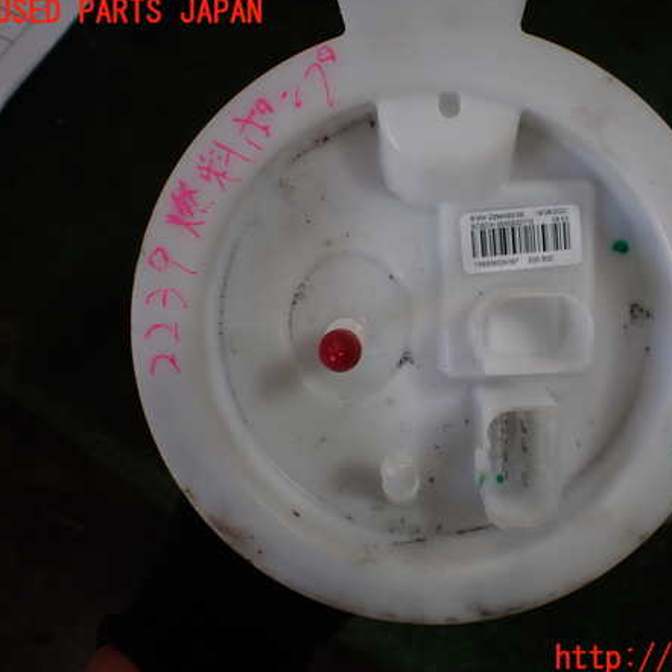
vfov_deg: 46.0
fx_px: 791
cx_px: 442
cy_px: 336
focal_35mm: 36
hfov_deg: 45.4
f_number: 2.3
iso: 100
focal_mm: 5.4
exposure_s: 1/160
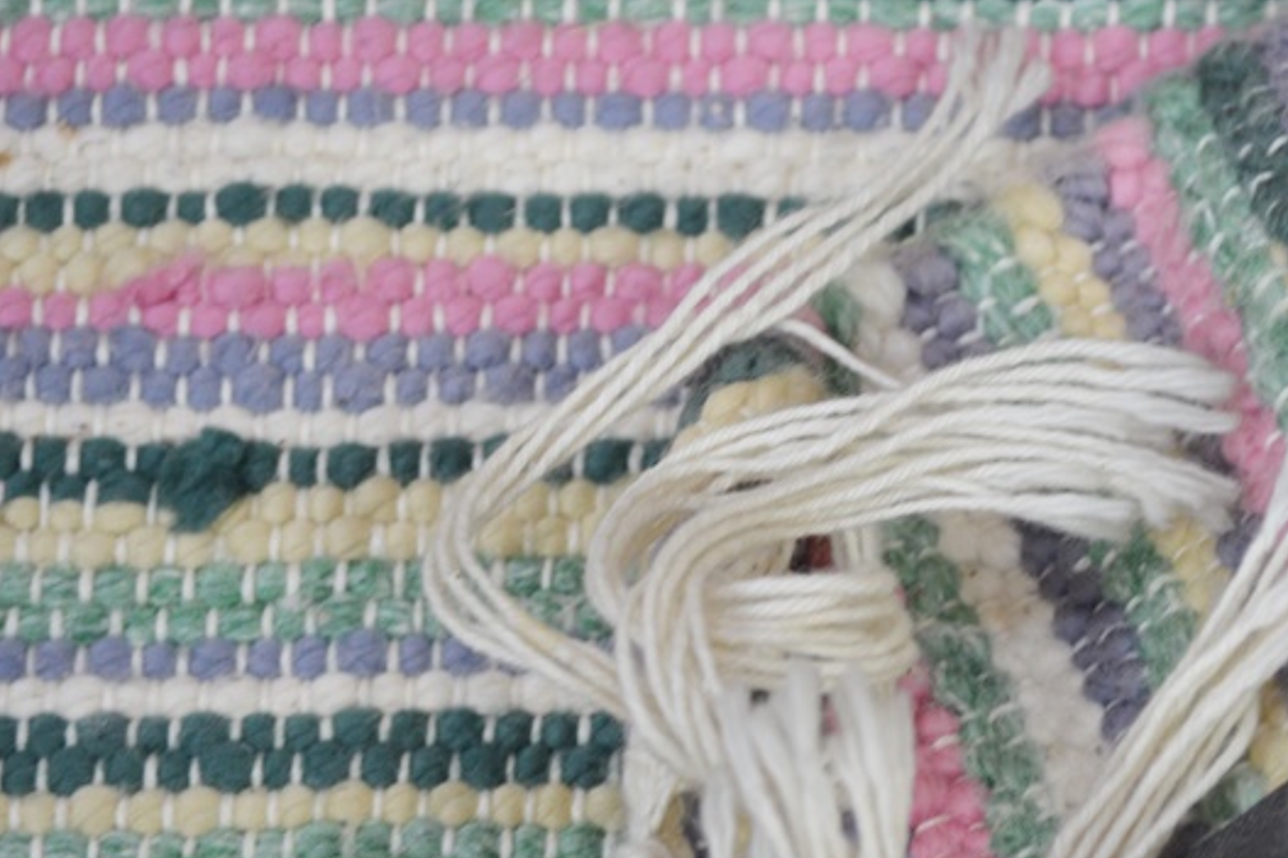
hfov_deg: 14.5
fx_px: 5038
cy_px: 374
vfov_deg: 9.7
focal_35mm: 141
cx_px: 1012
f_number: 5.6
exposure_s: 1/60
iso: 640
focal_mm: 55
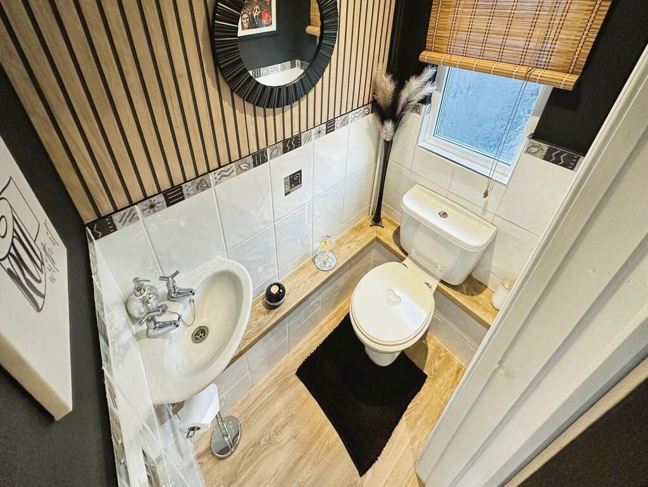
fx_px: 262
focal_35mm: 14
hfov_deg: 102.0
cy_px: 244
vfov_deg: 85.7
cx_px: 324
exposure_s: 1/100
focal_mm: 2.22
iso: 200
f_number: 2.2
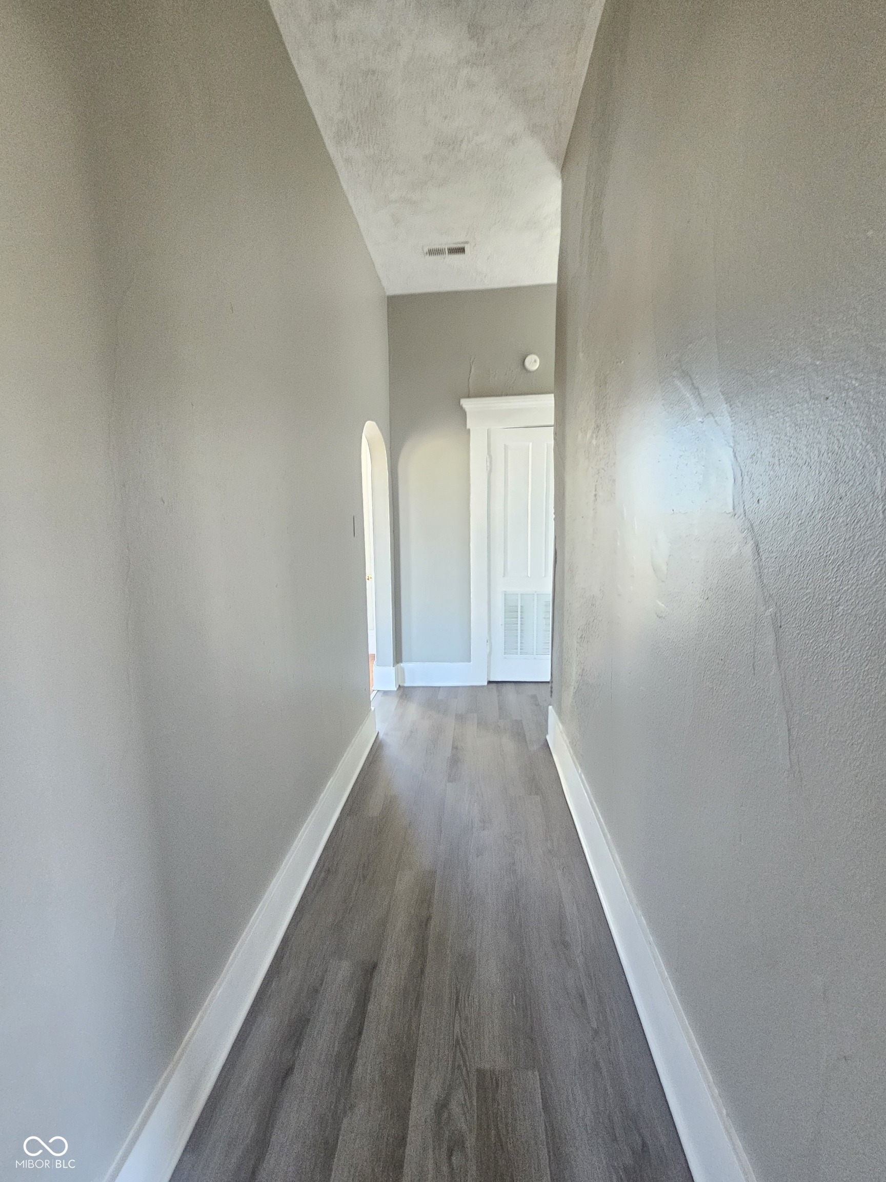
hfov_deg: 89.9
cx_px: 443
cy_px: 591
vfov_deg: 106.2
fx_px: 444
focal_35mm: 13
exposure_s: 1/30
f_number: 2.2
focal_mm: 2.2
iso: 320
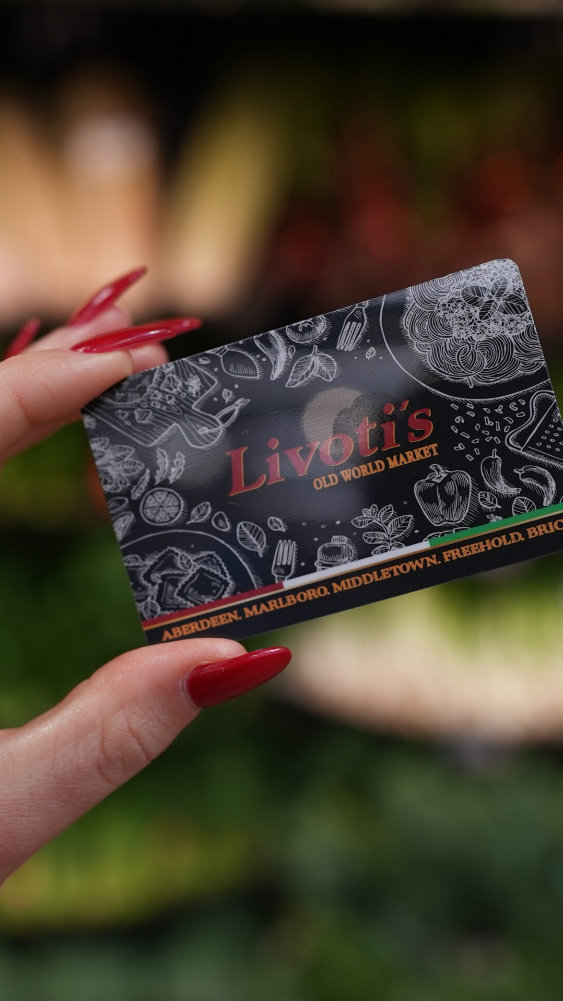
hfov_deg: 24.4
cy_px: 557
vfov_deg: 42.0
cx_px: 253
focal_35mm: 49
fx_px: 1301
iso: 400
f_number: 2.8
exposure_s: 1/160
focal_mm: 35
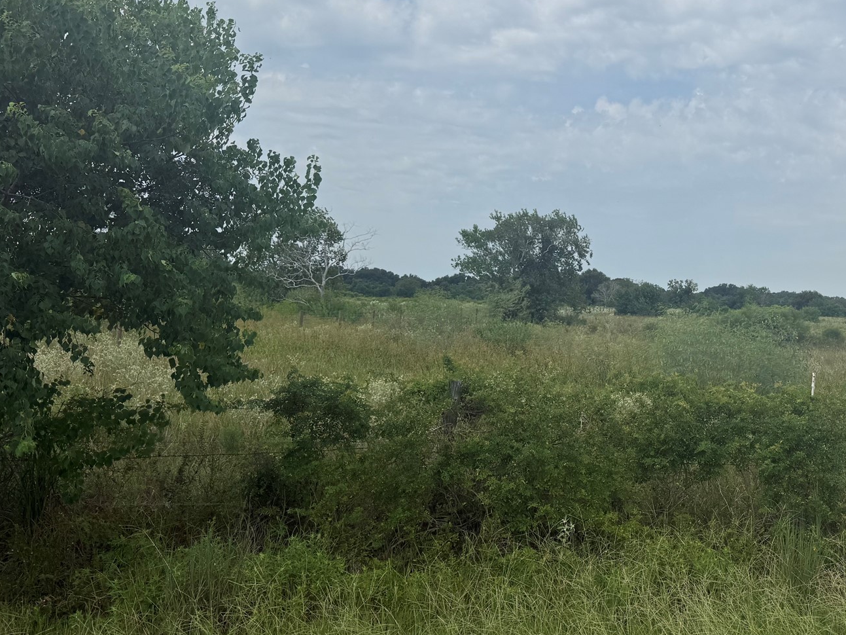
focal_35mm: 38
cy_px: 266
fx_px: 929
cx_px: 657
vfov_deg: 37.6
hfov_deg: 46.8
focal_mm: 6.76
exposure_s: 1/8130
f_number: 1.78
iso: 80
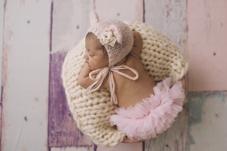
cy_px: 77
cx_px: 117
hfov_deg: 49.6
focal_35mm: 39
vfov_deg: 34.1
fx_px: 246
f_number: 2.8
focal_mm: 35
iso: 400
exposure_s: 1/200
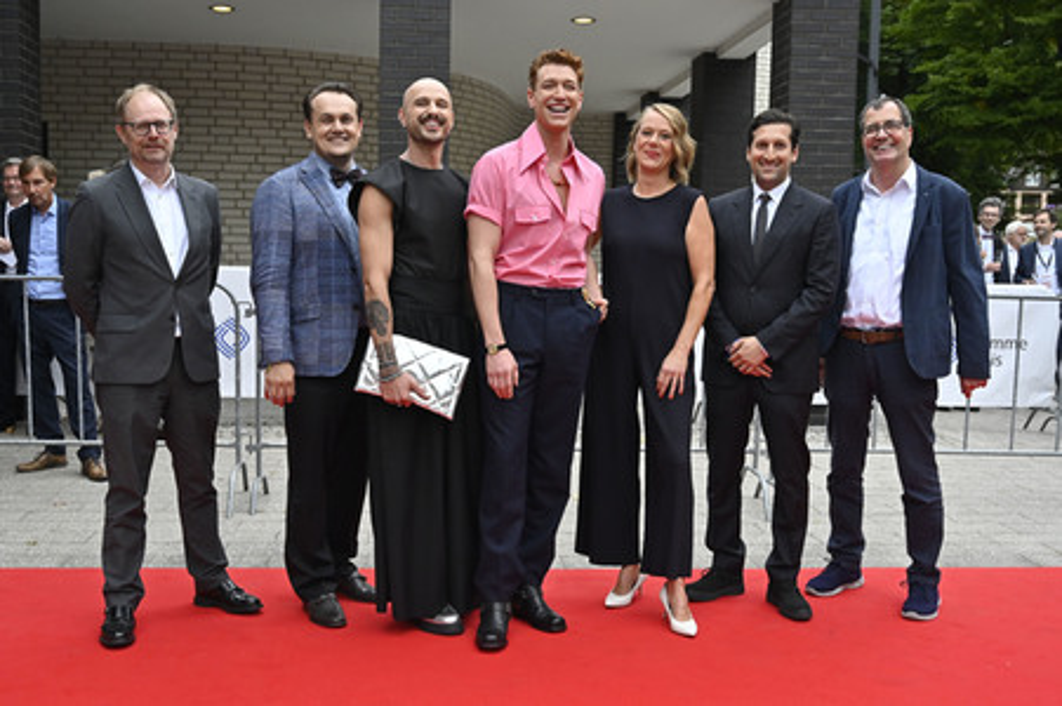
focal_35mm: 37
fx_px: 1091
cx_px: 531
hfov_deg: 51.9
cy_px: 353
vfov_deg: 35.9
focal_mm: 37
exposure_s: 1/500
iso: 2000
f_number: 5.6
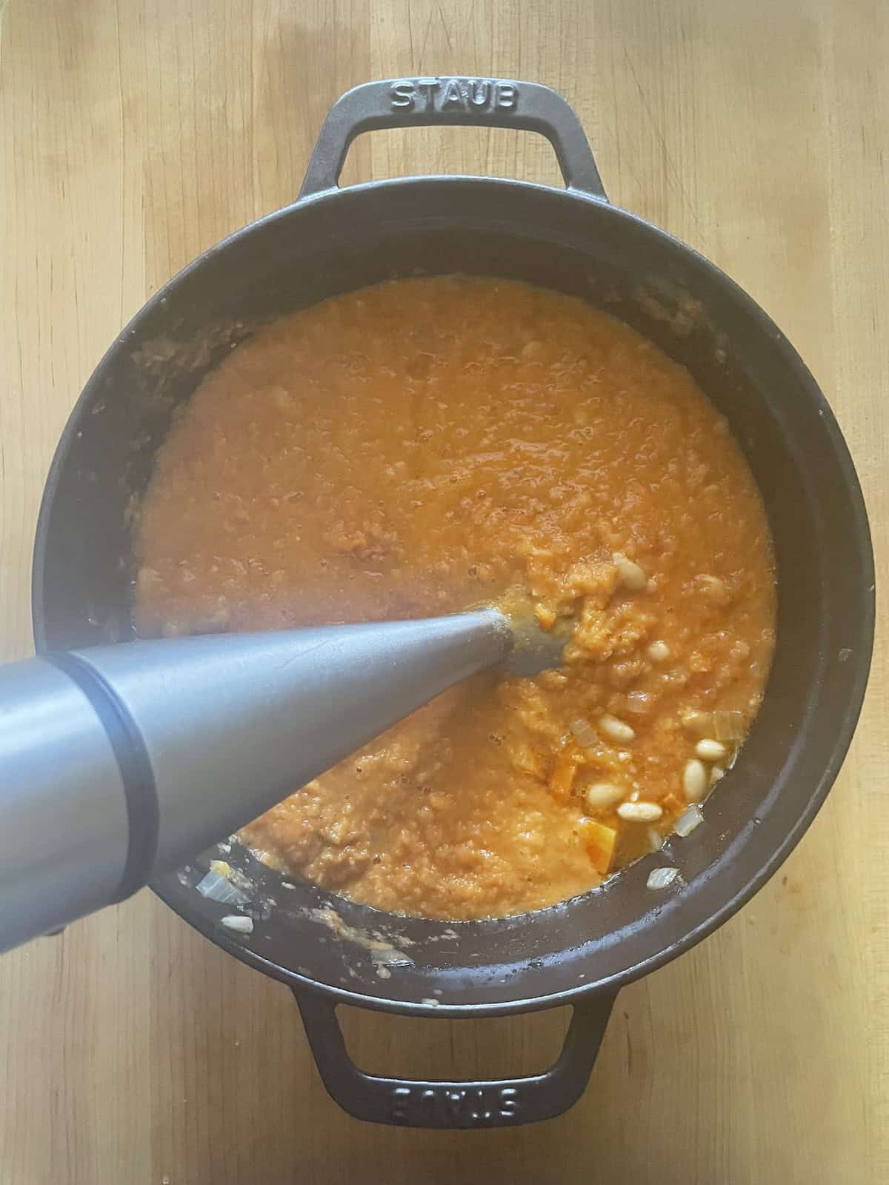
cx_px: 444
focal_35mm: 26
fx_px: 890
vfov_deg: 67.3
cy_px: 592
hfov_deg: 53.1
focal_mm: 4.2
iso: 640
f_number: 1.6
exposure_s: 1/40
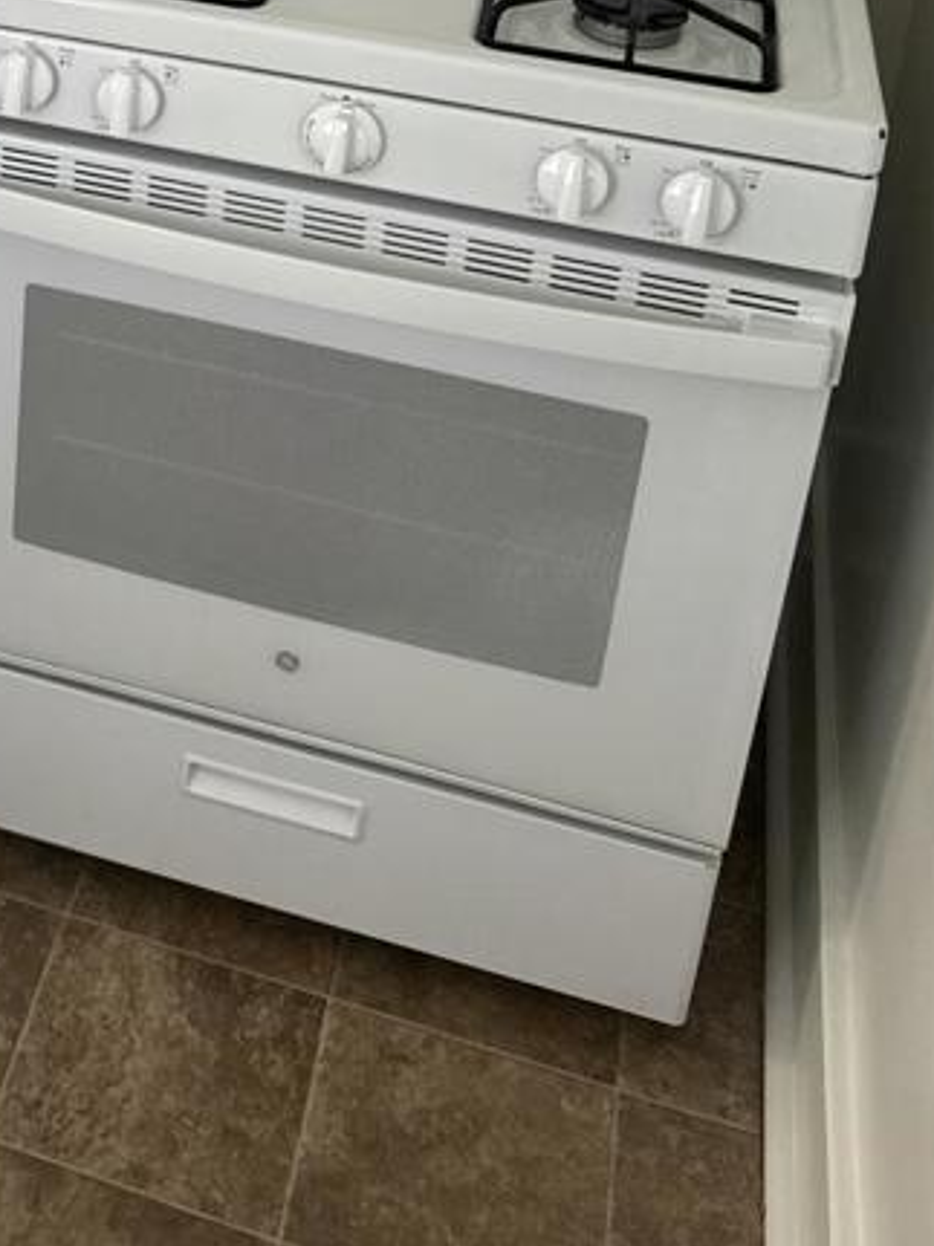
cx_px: -133
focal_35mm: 57
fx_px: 2052
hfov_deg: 23.8
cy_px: -93
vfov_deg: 30.5
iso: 200
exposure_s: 1/106
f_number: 1.78
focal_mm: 6.76
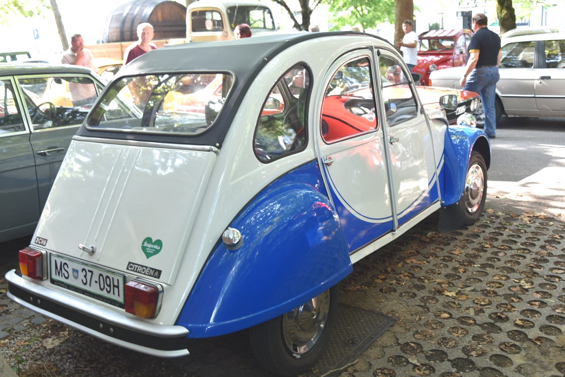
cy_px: 181
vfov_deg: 38.9
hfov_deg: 55.8
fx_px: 534
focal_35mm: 34
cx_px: 276
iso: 400
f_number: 4
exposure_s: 1/60
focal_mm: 32
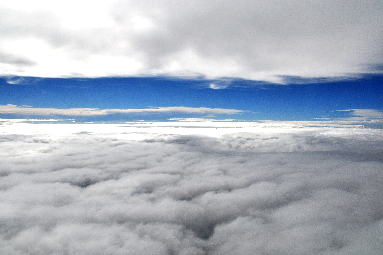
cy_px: 128
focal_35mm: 32
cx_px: 192
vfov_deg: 41.6
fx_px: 335
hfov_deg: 59.6
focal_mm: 21
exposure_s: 1/1000
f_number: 14
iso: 200
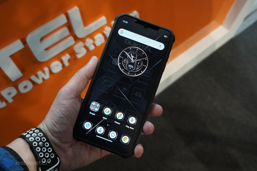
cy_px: 86
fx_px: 236
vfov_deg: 39.9
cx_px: 128
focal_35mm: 33
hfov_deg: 57.2
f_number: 8
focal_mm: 33
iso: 5000
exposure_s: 1/160
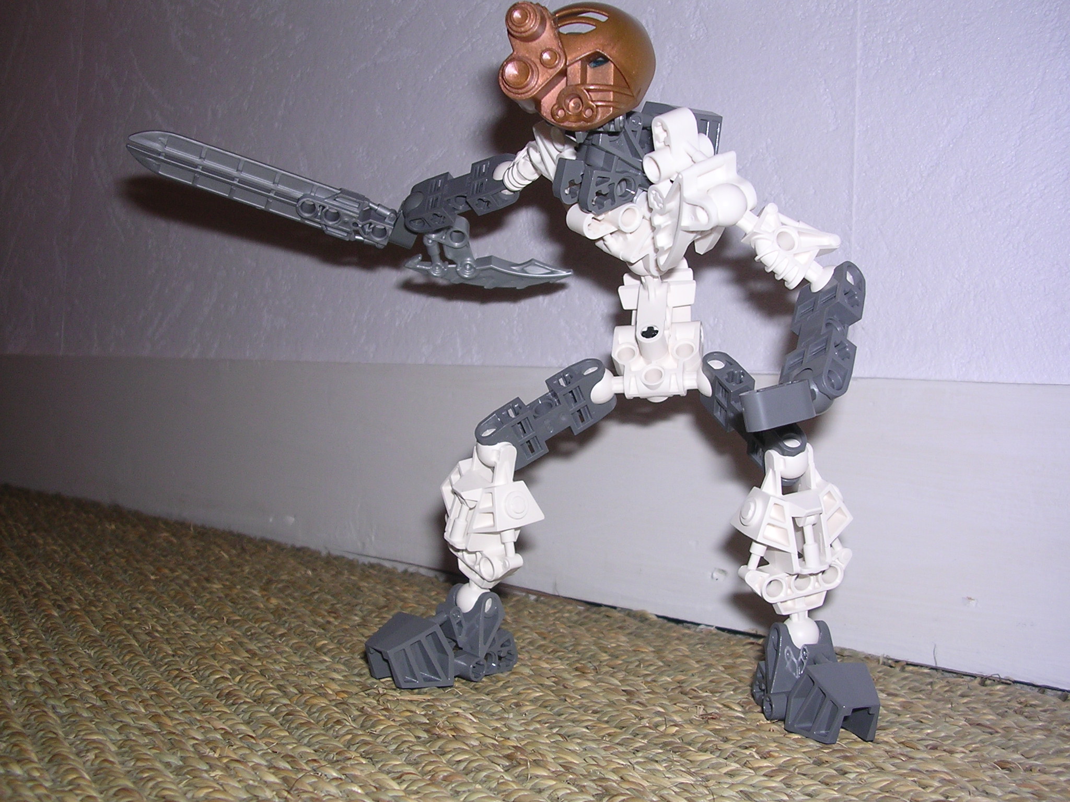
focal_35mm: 38
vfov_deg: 37.7
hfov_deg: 49.0
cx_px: 535
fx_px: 1175
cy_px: 401
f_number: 2.8
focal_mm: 5.8
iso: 100
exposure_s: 1/60.1
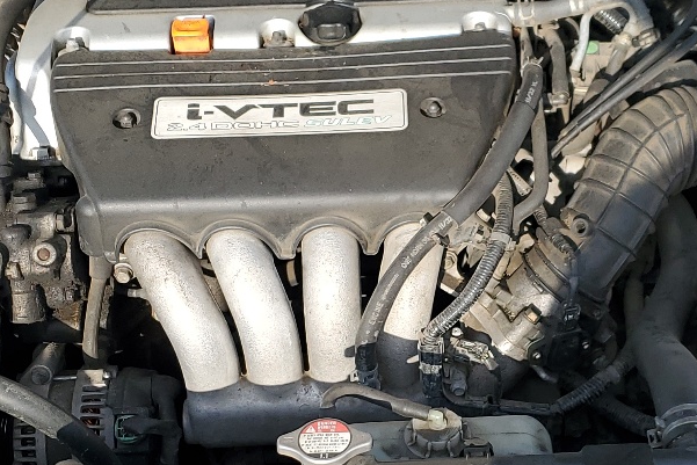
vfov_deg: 18.8
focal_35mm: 72
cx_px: 459
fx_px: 1394
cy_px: 339
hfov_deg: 27.9
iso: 50
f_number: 1.5
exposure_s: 1/1429
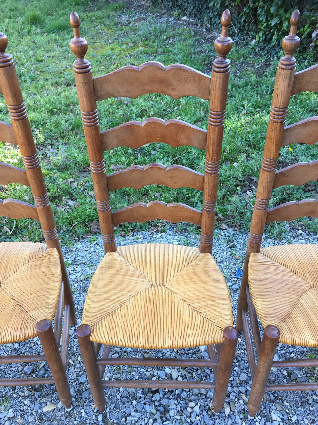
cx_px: 159
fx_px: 355
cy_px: 212
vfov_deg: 61.7
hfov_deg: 48.2
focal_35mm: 29
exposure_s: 1/100
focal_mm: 4.15
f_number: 2.2
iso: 50
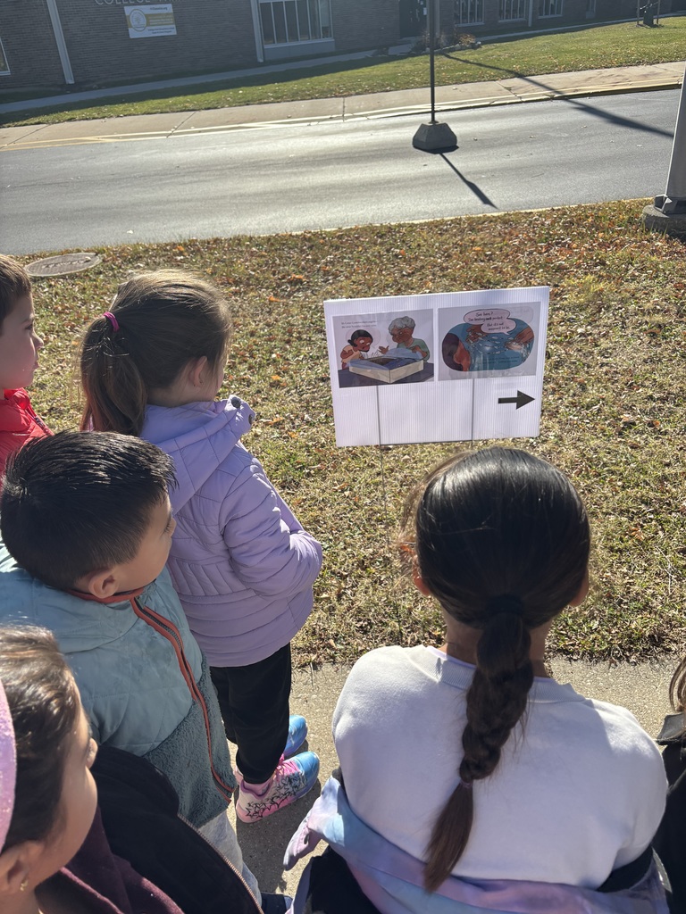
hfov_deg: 53.1
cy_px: 457
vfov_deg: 67.3
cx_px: 343
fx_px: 687
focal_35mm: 26
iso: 50
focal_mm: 5.96
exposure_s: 1/1695
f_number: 1.6
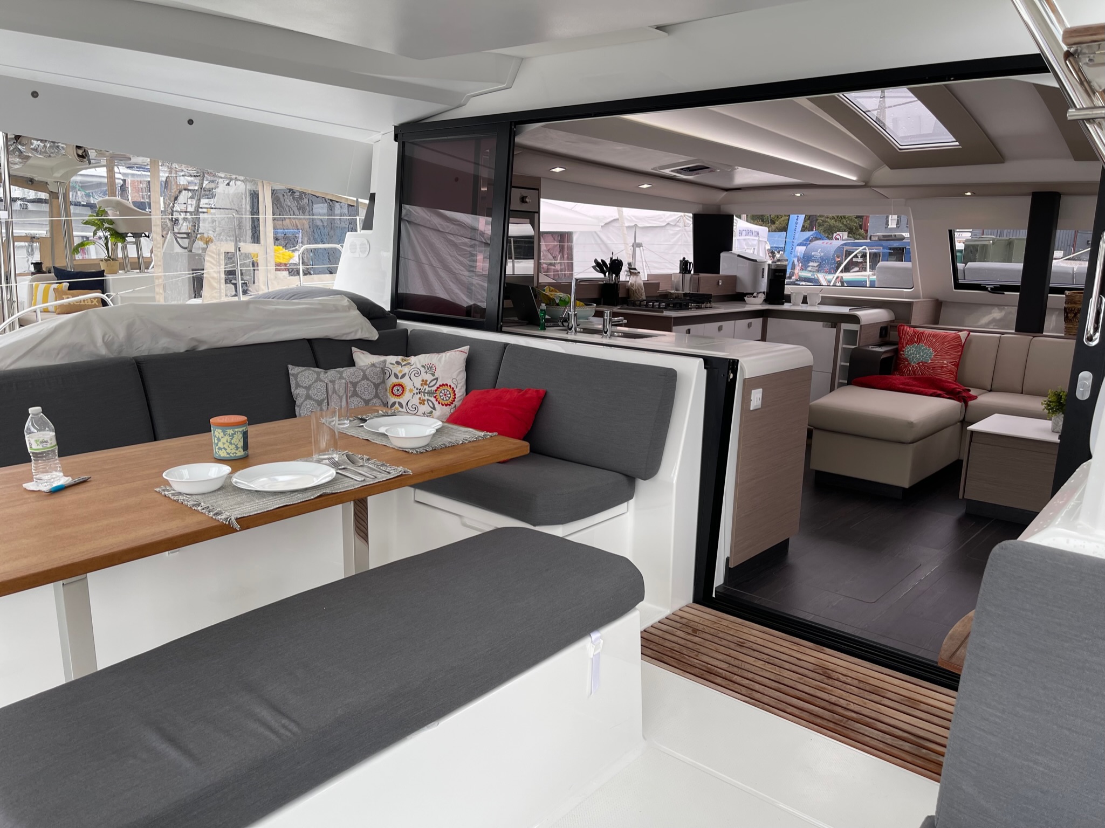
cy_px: 414
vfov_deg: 53.0
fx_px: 830
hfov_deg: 67.3
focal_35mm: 26
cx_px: 552
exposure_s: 1/296
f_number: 1.6
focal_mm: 5.1
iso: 32
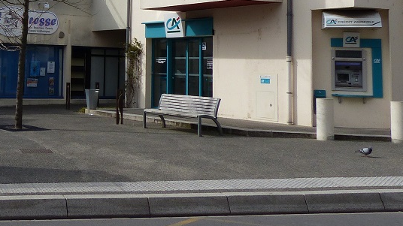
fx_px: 652
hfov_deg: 31.8
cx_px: 4
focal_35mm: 61
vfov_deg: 19.2
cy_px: 5
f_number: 4
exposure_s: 1/1000
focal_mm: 4.5
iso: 100
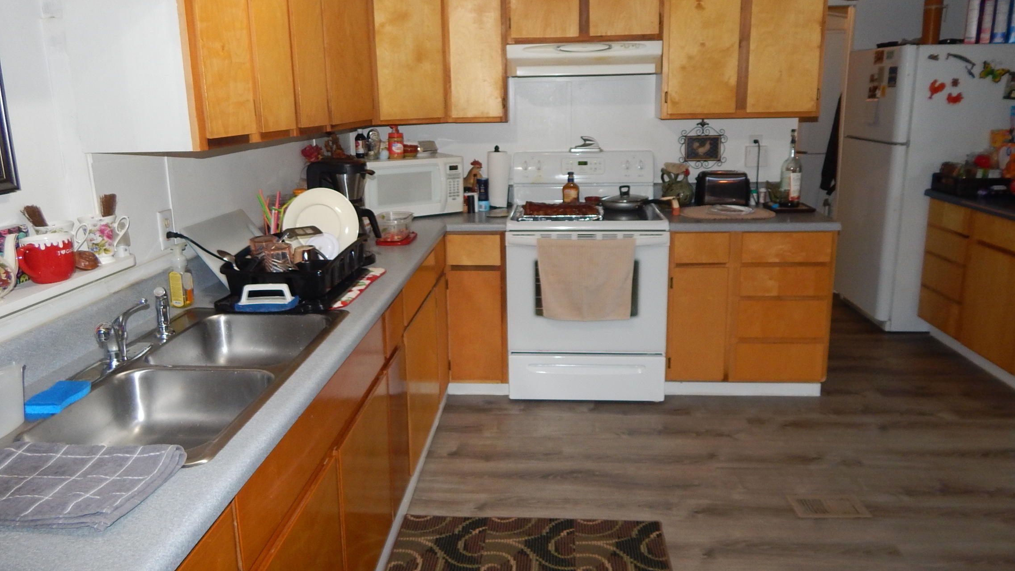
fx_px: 646
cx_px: 508
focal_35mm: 24
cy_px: 236
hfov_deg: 76.3
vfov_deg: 47.5
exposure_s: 1/30
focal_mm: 4
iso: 200
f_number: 3
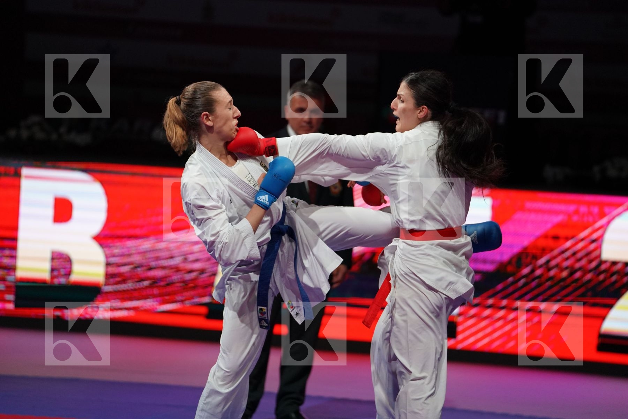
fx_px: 3454
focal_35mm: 198
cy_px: 210
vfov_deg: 6.9
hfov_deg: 10.4
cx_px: 314
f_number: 2.8
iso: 2500
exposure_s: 1/1000
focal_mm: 198
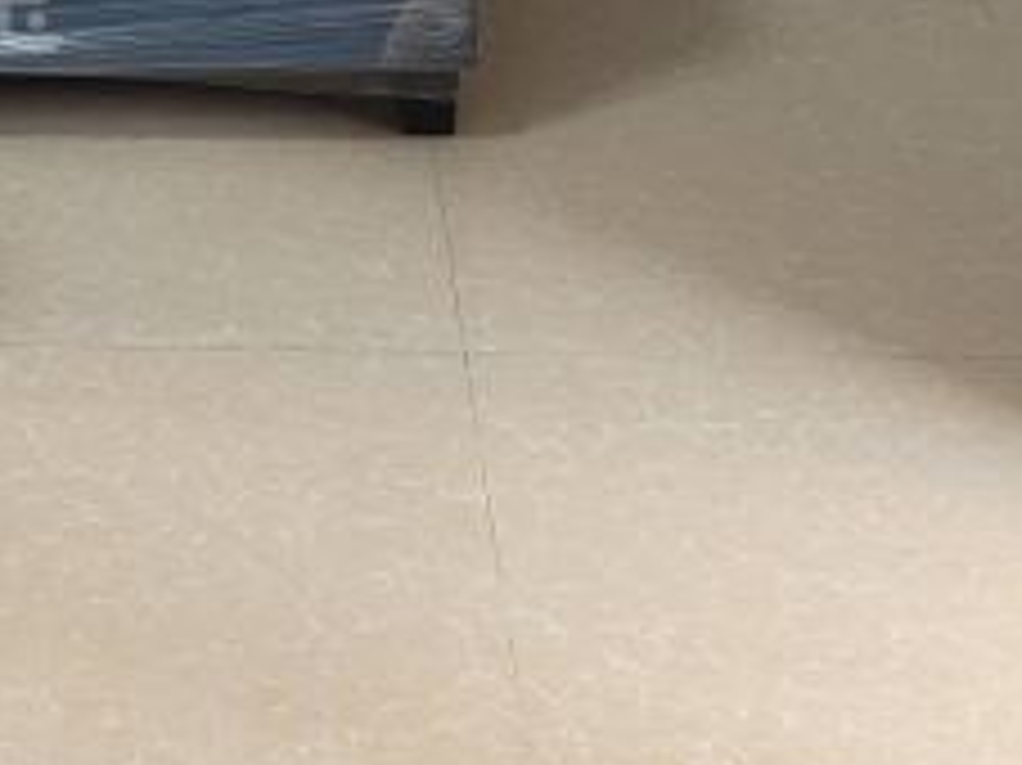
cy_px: -63
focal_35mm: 88
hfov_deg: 20.4
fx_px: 2597
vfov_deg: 16.3
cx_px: -297
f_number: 1.75
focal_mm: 5.96
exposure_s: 1/33
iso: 303
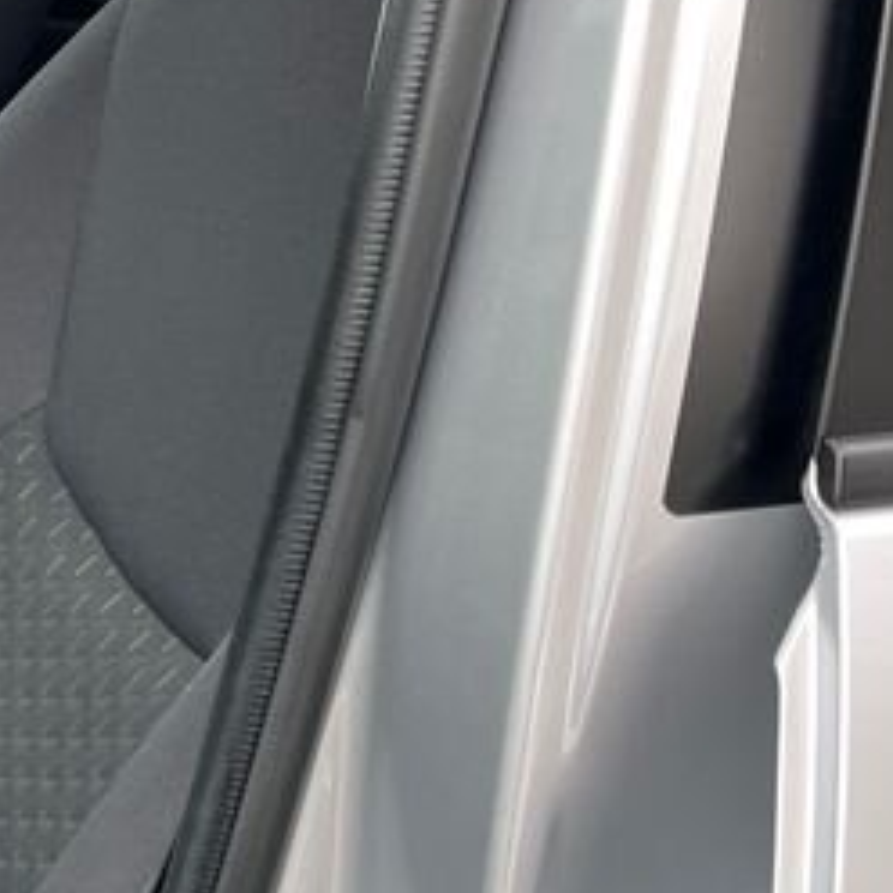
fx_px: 2773
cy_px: 465
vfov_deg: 18.3
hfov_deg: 15.4
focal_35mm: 95
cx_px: -789
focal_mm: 5.1
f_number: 1.6
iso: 64
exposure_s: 1/121
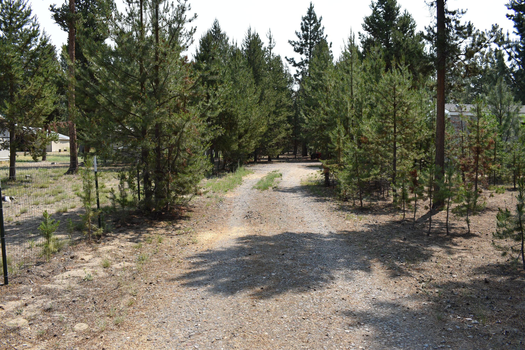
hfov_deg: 61.9
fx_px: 437
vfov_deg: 43.6
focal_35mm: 30
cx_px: 262
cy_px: 175
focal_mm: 20
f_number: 8
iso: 100
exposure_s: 1/250
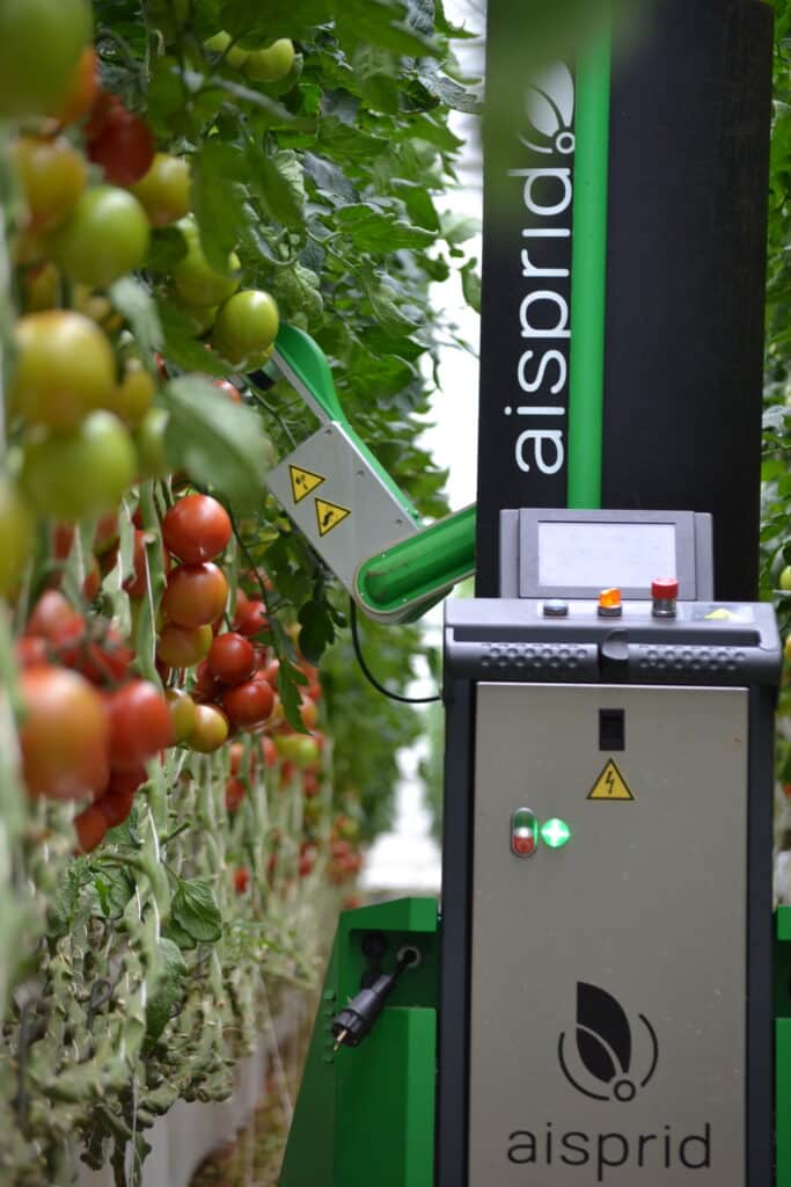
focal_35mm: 174
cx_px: 396
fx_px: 5732
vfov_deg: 11.8
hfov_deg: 7.9
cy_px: 594
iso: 400
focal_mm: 116
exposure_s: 1/160
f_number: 4.8
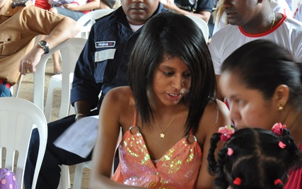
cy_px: 54
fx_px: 716
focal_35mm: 87
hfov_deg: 23.7
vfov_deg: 15.0
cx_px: 112
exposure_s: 1/30
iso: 800
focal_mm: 38
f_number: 4.8
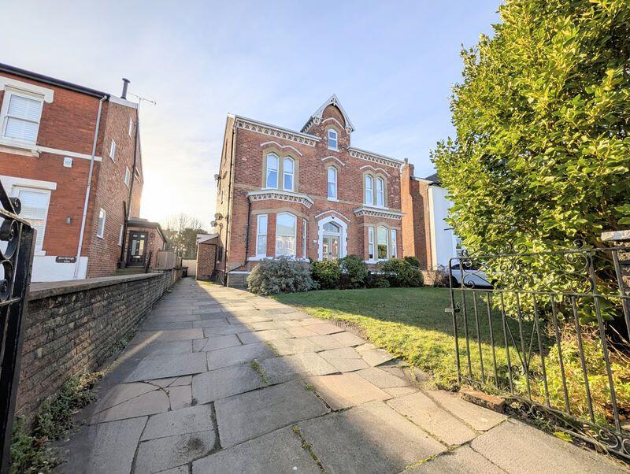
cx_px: 315
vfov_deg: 94.6
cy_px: 237
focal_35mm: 12
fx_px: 219
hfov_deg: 110.5
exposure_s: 1/2924
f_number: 1.7
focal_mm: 2.02
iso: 46
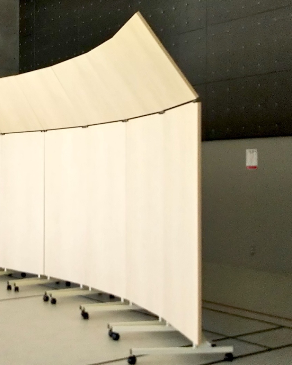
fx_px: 432
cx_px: 46
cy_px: 186
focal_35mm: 40
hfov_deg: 35.7
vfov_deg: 45.8
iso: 50
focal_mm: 4
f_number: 2.2
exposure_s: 1/120
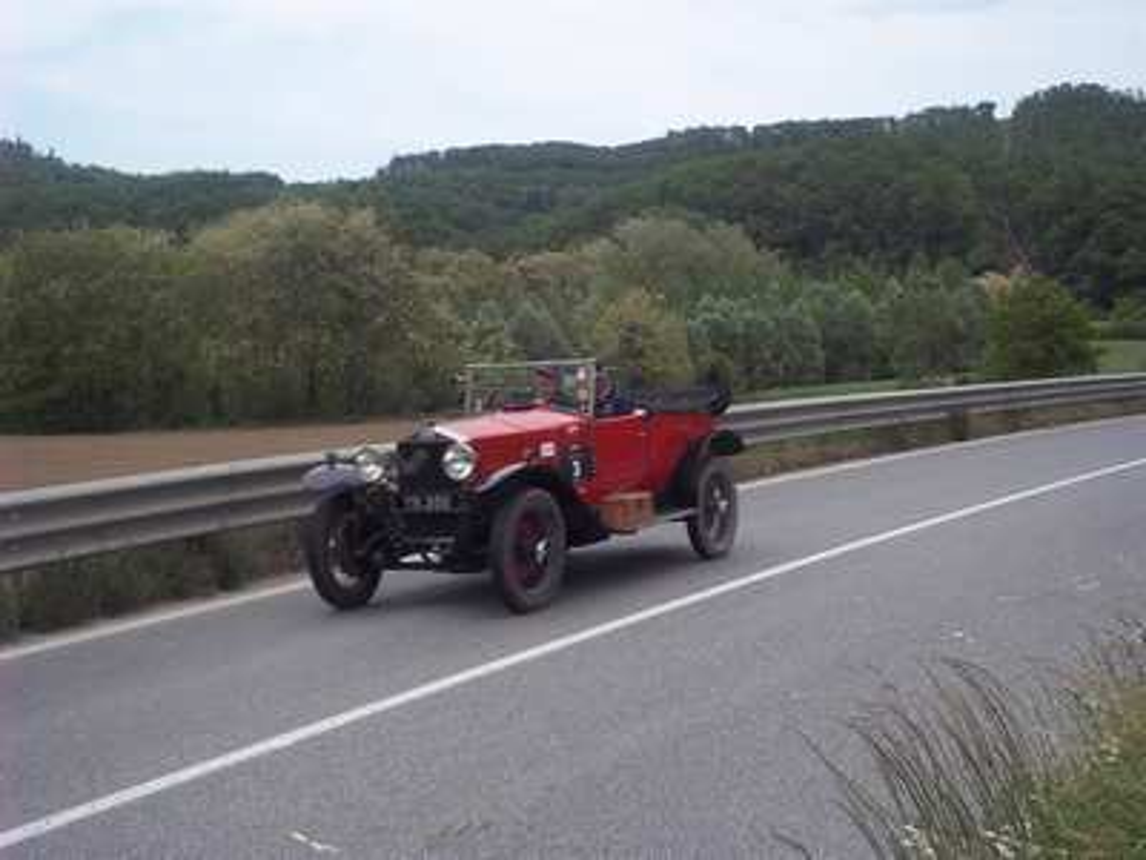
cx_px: 573
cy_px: 430
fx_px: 1887
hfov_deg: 33.8
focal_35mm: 57
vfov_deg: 25.7
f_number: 3.9
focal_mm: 10.1
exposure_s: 1/500
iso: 80
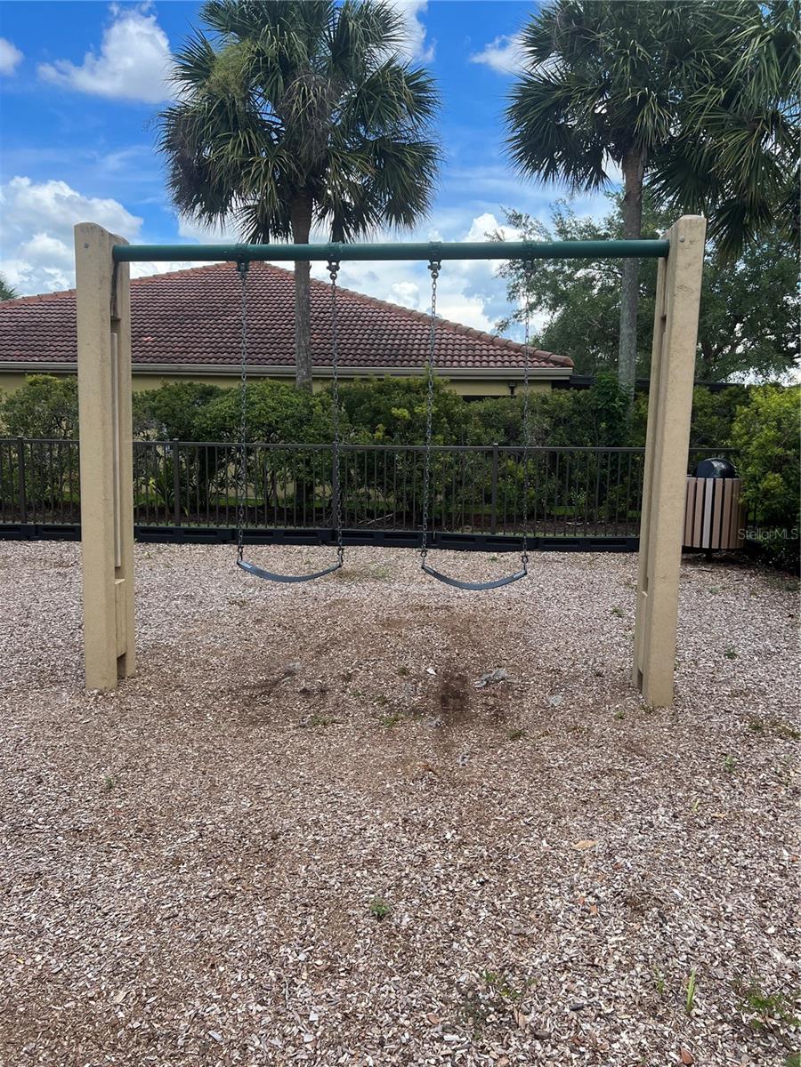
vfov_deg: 67.3
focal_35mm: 26
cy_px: 534
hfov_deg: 53.1
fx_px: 802
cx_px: 400
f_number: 1.5
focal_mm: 5.7
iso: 50
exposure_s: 1/1531
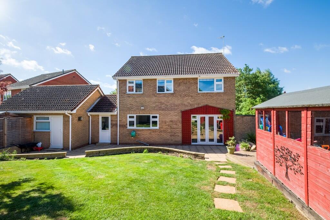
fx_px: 147
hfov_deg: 96.7
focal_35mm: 16
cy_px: 110
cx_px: 165
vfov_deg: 73.8
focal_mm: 10.5
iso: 200
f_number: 9
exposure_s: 1/1250
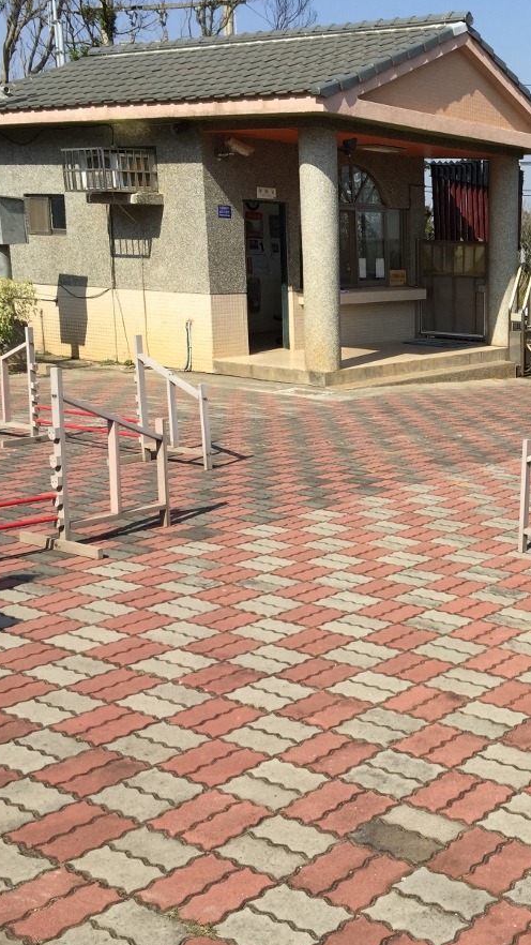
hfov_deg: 26.1
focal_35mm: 43
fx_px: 1077
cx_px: 546
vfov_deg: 47.4
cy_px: 475
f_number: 2.2
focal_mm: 4.15
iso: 32
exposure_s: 1/2083
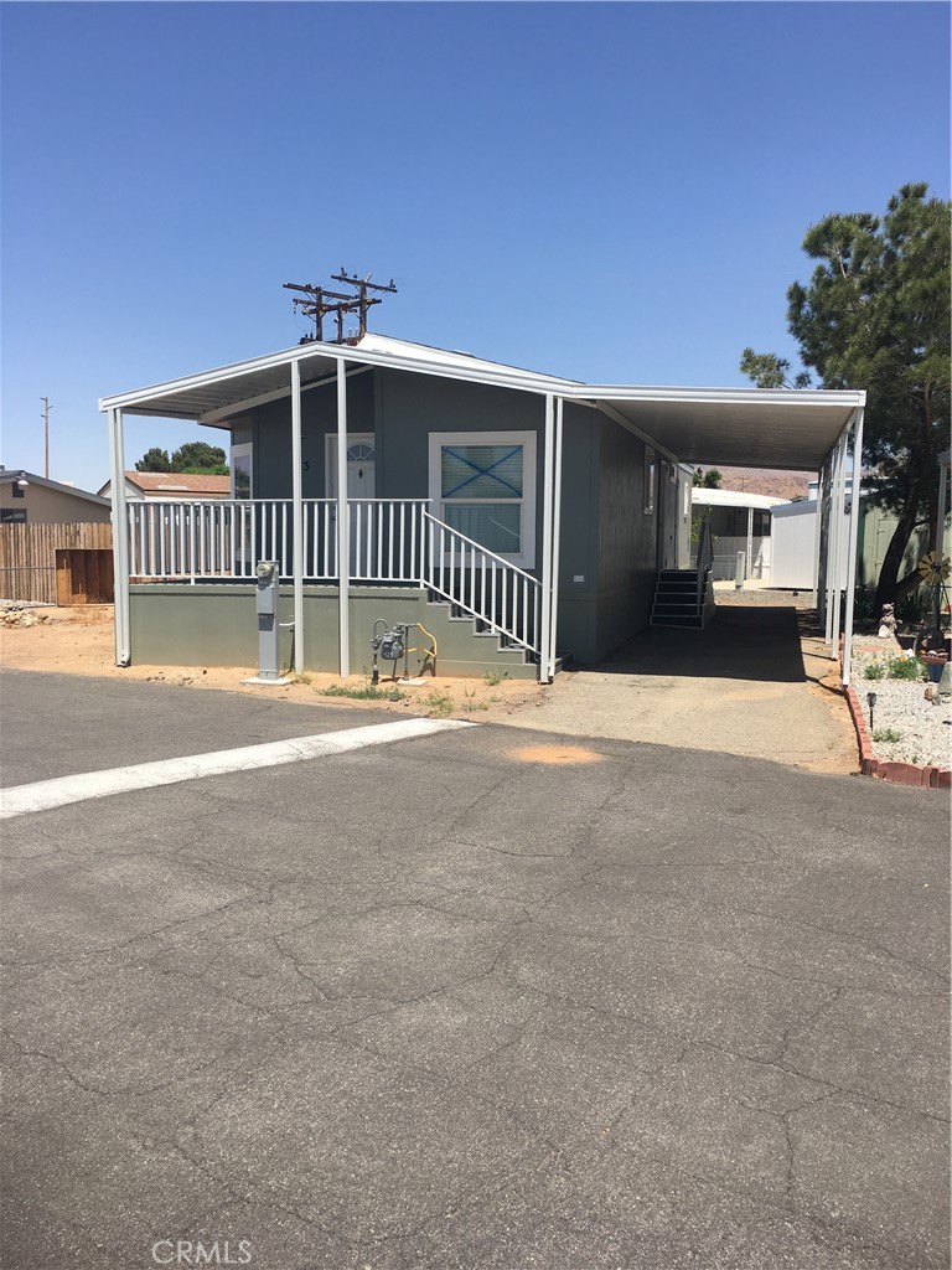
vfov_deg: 61.7
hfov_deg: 48.2
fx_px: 1063
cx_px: 476
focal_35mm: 29
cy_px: 635
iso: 25
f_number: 2.2
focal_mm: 4.15
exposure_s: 1/1637
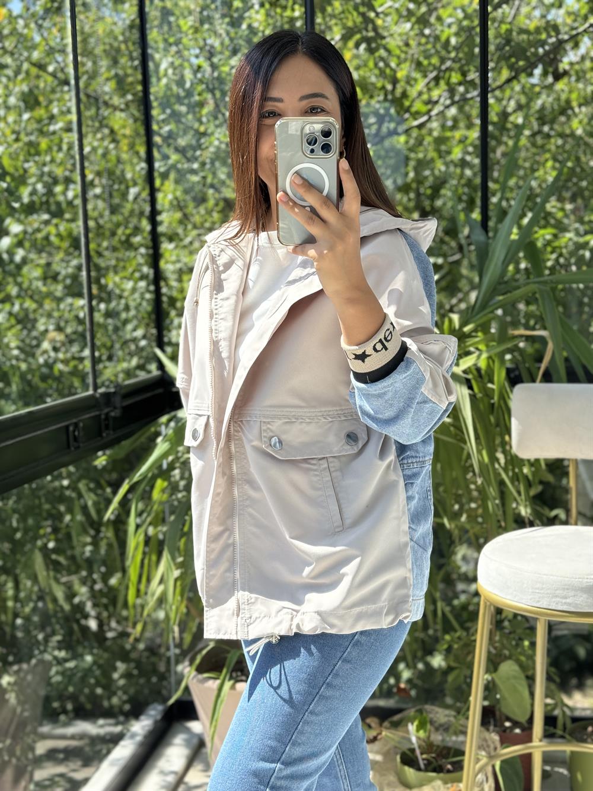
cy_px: 396
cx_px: 296
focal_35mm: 48
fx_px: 1096
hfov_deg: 30.3
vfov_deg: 39.7
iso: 64
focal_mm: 6.76
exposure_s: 1/366
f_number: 1.78
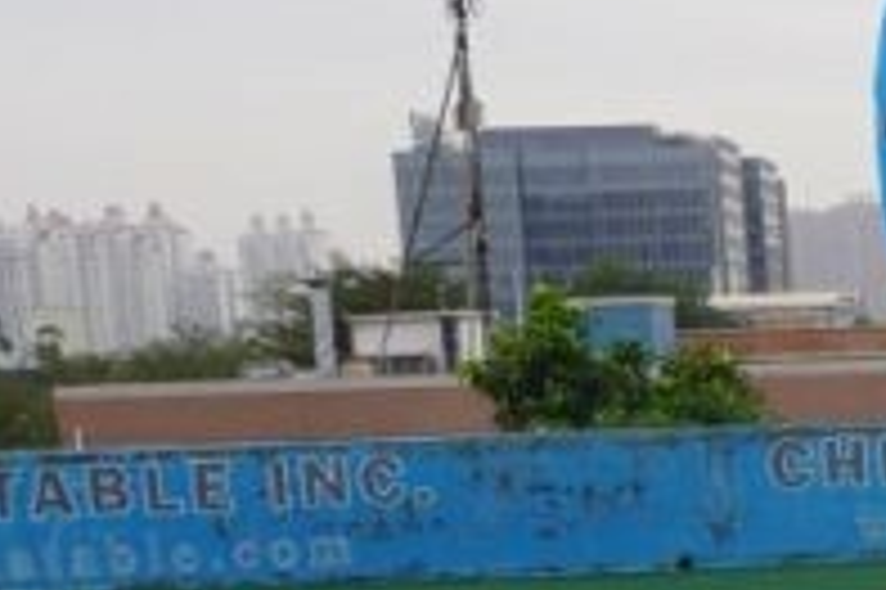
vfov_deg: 10.4
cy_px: 980
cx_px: 1646
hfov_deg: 14.3
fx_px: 3074
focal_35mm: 125
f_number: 6.3
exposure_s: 1/100
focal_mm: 16
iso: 100
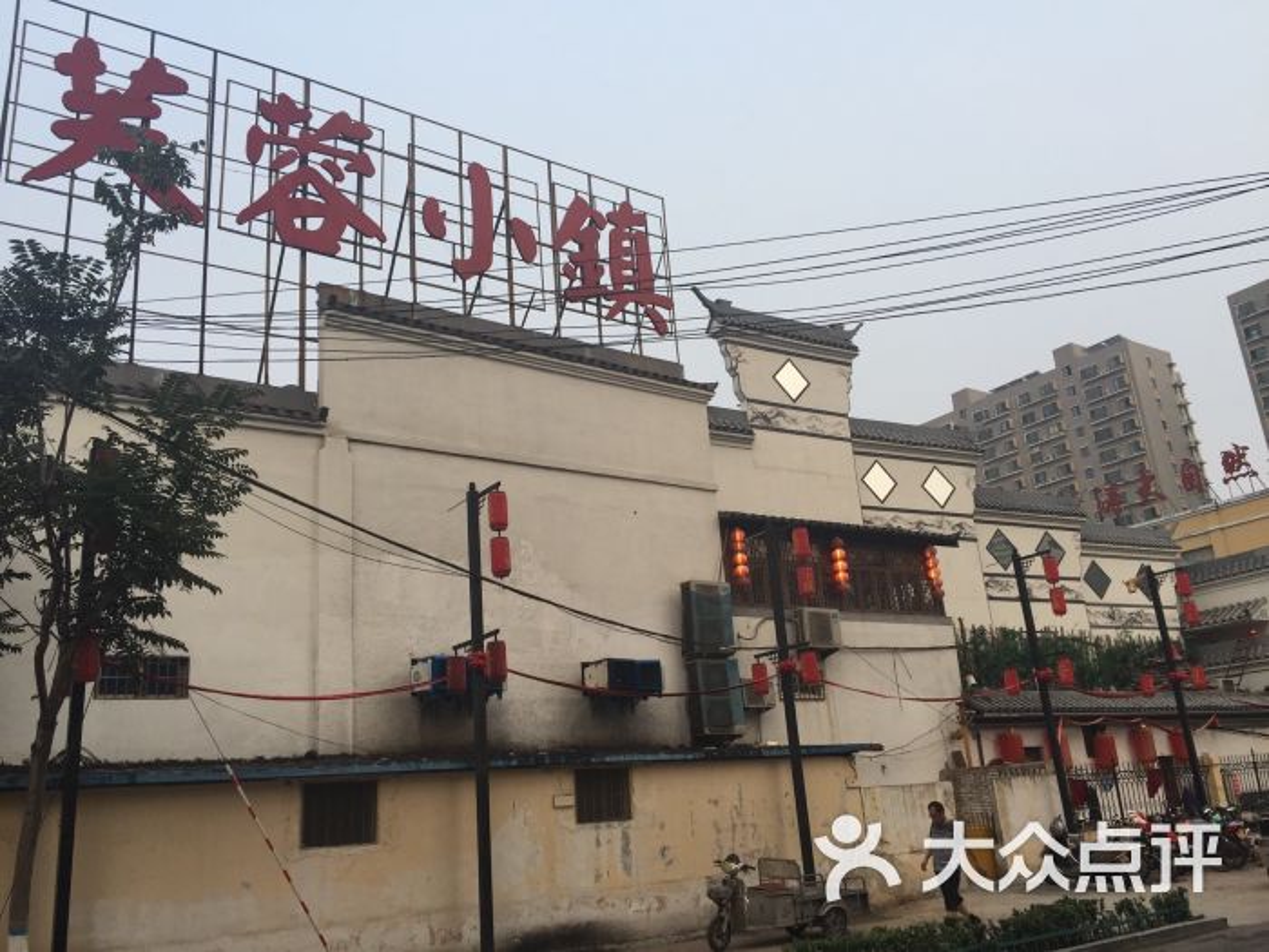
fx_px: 1063
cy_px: 476
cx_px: 634
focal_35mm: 29
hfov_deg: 61.7
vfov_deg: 48.2
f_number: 2.2
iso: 32
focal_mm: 4.15
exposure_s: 1/130
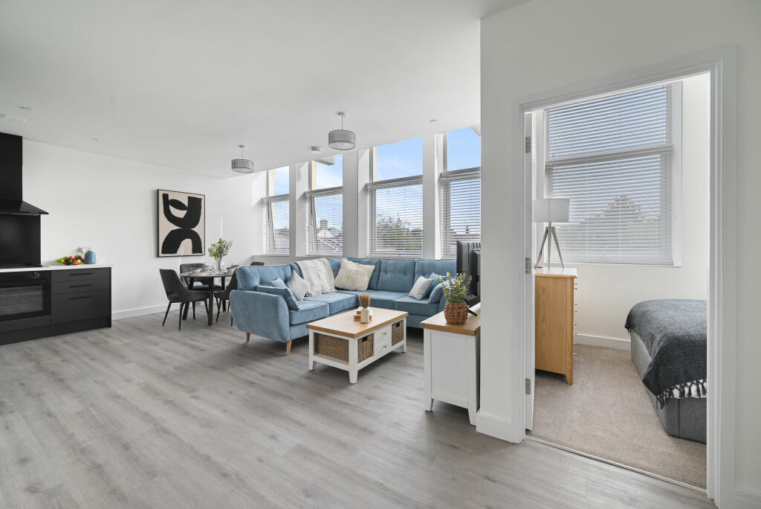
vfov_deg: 81.3
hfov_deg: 104.2
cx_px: 380
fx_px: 296
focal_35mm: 14
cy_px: 254
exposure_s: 1/20
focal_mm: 14
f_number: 7.1
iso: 250
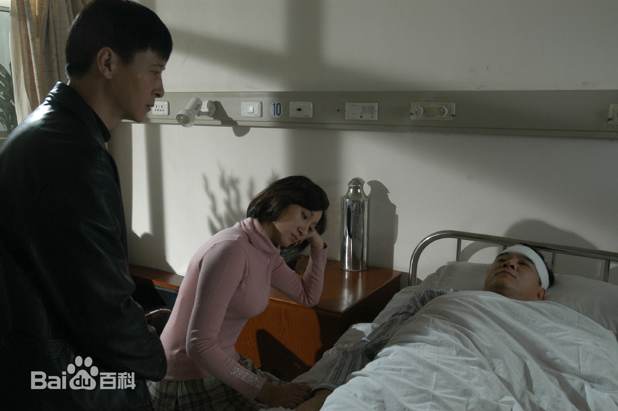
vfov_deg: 39.9
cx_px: 309
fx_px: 566
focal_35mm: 33
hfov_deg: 57.3
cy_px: 206
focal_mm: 22
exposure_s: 1/80
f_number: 5
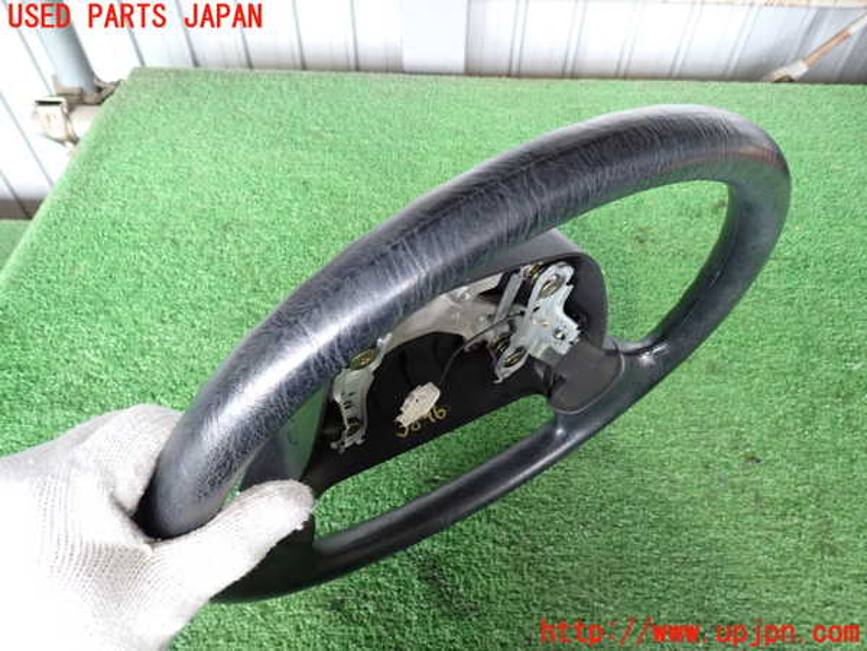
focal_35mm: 25
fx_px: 626
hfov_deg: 69.4
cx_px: 434
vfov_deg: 54.9
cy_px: 326
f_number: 2
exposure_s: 1/30
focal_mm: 4.5
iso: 200
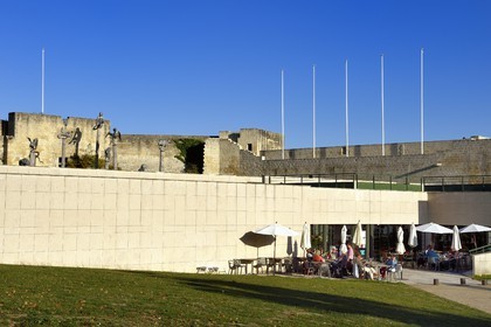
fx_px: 791
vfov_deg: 23.4
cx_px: 246
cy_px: 164
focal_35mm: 58
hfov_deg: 34.5
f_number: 14
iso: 200
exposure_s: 1/250
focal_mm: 58
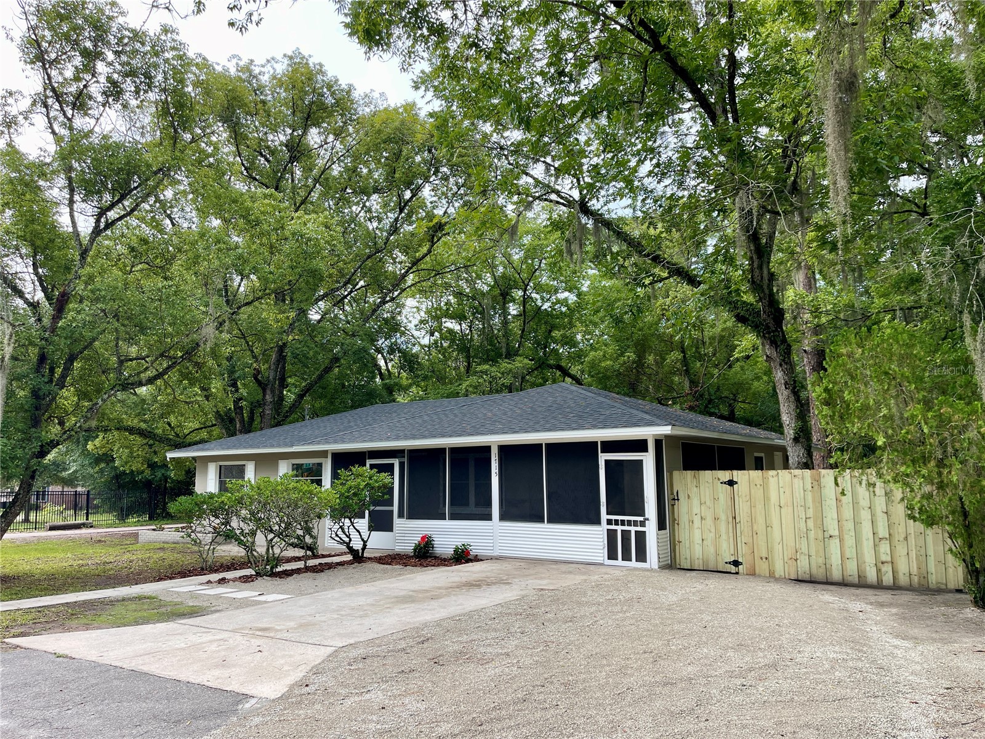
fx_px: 711
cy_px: 370
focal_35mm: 25
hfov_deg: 69.4
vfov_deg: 54.9
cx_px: 492
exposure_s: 1/704
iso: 32
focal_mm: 5.1
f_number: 1.6
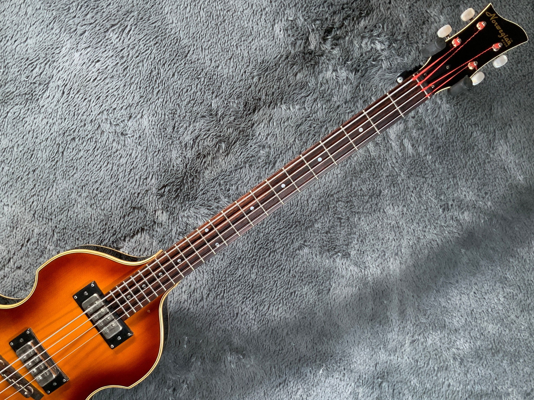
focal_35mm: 41
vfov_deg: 35.0
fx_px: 632
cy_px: 236
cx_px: 218
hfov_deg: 45.6
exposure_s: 1/60
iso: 100
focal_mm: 3
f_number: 1.8
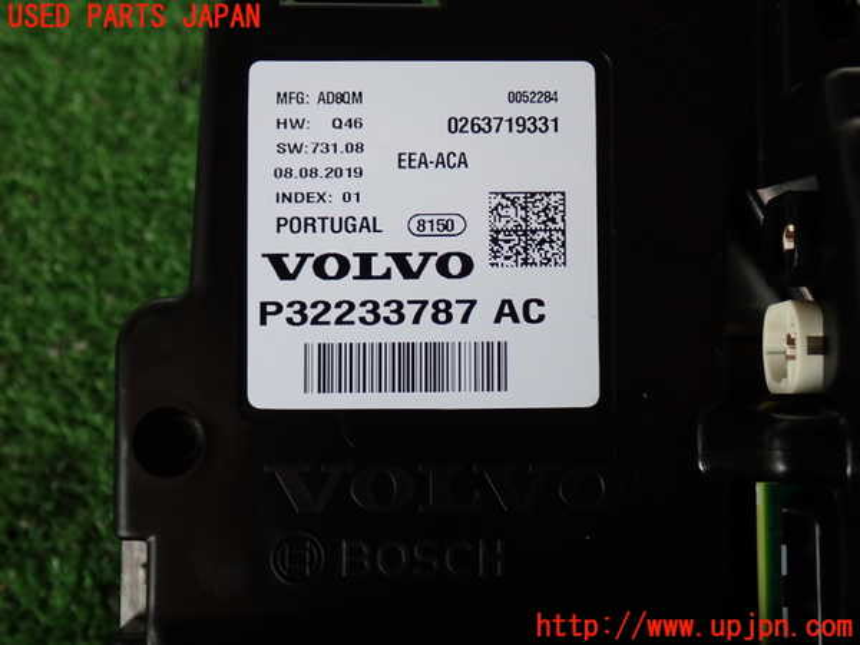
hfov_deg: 42.9
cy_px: 322
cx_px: 430
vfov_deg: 32.9
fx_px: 1093
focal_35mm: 44
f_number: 2.9
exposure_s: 1/50
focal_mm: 7.84
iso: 200
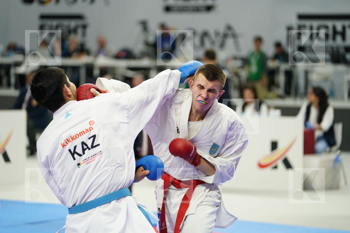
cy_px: 116
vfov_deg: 9.4
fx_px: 1419
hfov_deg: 14.1
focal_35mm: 146
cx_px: 175
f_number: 2.8
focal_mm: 146
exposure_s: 1/1000
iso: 1250
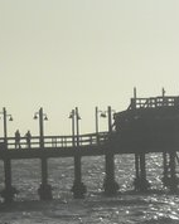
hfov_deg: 3.7
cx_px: -150
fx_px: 2713
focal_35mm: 409
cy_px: 146
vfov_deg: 4.7
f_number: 13.5
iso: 100
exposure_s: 1/800
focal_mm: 15.3
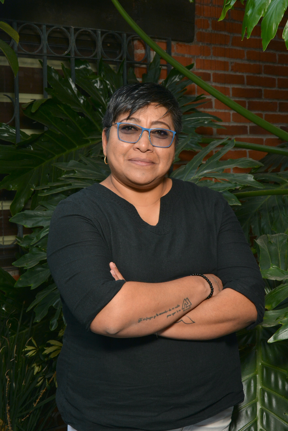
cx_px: 144
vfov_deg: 31.9
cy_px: 216
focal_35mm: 63
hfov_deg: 21.6
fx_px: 755
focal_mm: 42
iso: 640
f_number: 10
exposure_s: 1/100
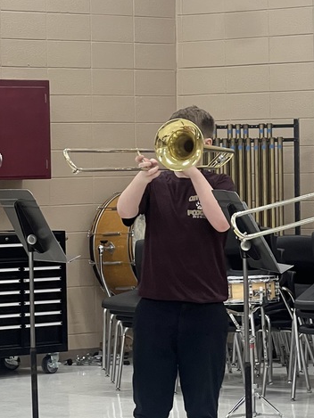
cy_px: 239
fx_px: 2031
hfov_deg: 8.8
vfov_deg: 11.8
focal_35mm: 168
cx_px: 242
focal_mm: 9
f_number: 2.8
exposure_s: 1/60
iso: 320
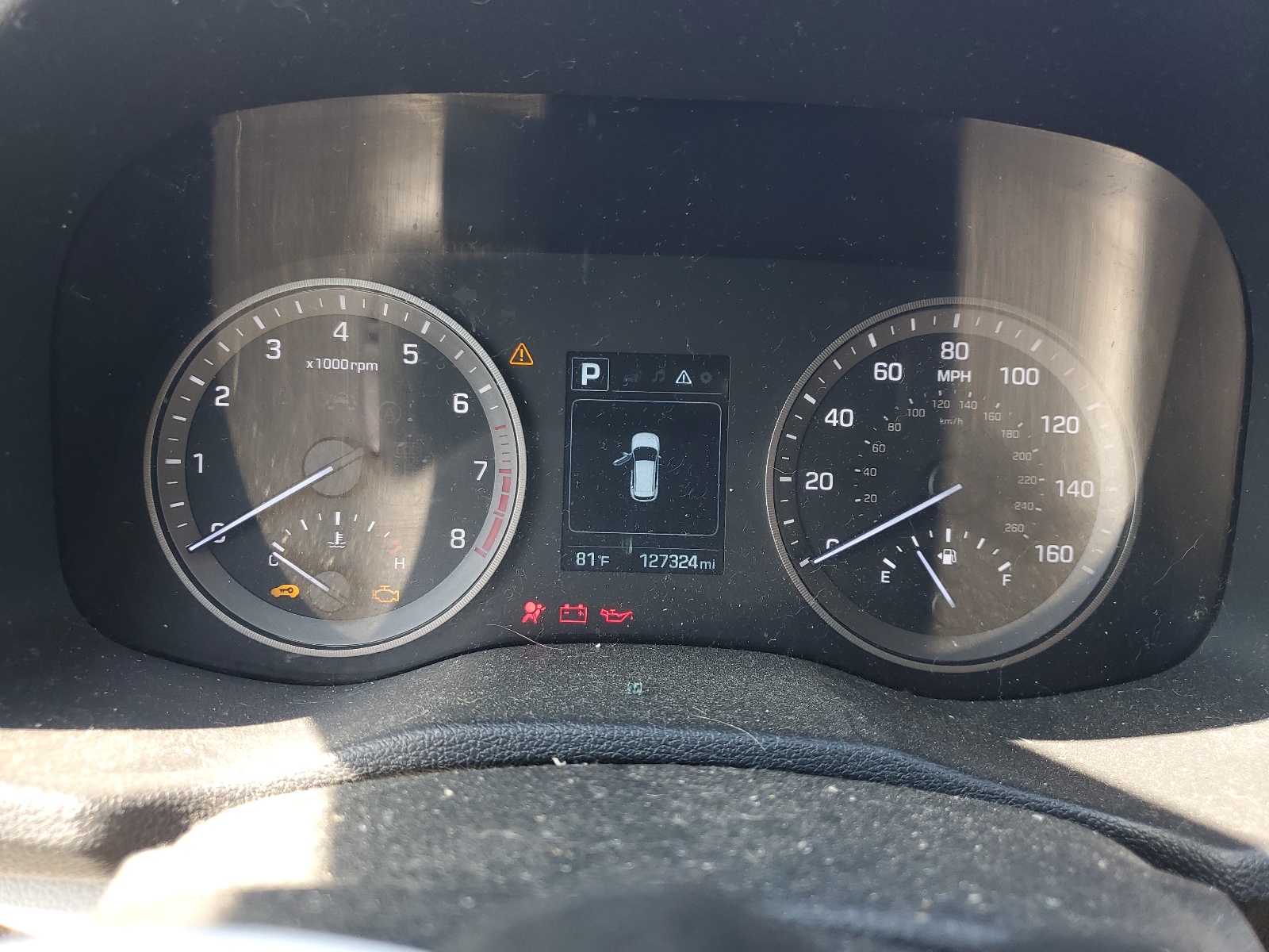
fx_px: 953
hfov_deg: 67.3
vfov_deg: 53.1
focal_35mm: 26
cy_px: 476
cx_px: 634
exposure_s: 1/120
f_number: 1.5
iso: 54
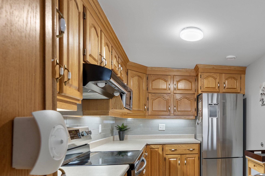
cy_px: 134
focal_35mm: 25
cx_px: 196
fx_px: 184
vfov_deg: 49.1
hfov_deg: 67.3
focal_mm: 16
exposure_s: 1/4
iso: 400
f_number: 8
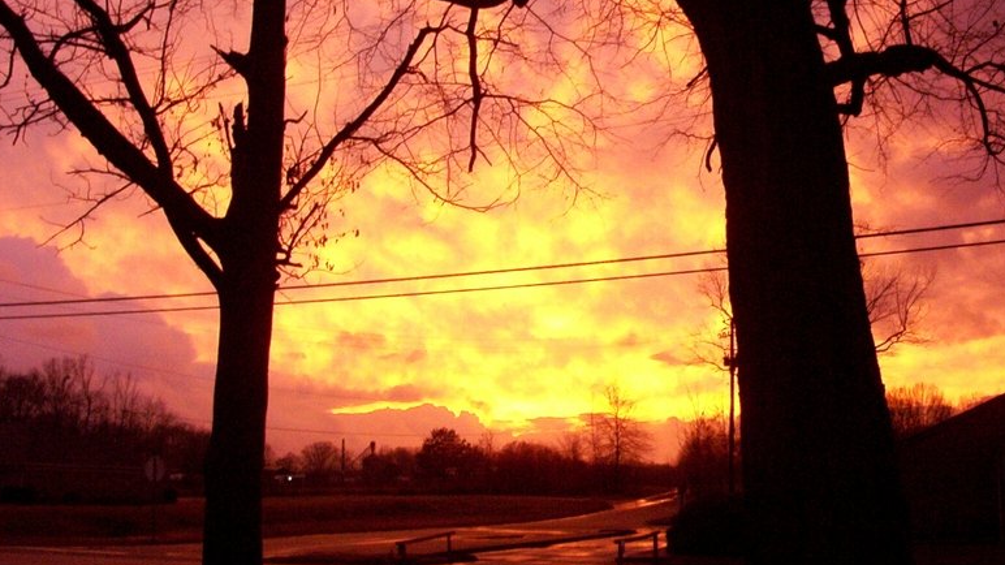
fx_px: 1199
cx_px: 510
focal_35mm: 45
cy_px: 182
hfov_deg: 45.5
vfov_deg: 26.3
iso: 140
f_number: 4.5
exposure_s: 1/33.1
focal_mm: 6
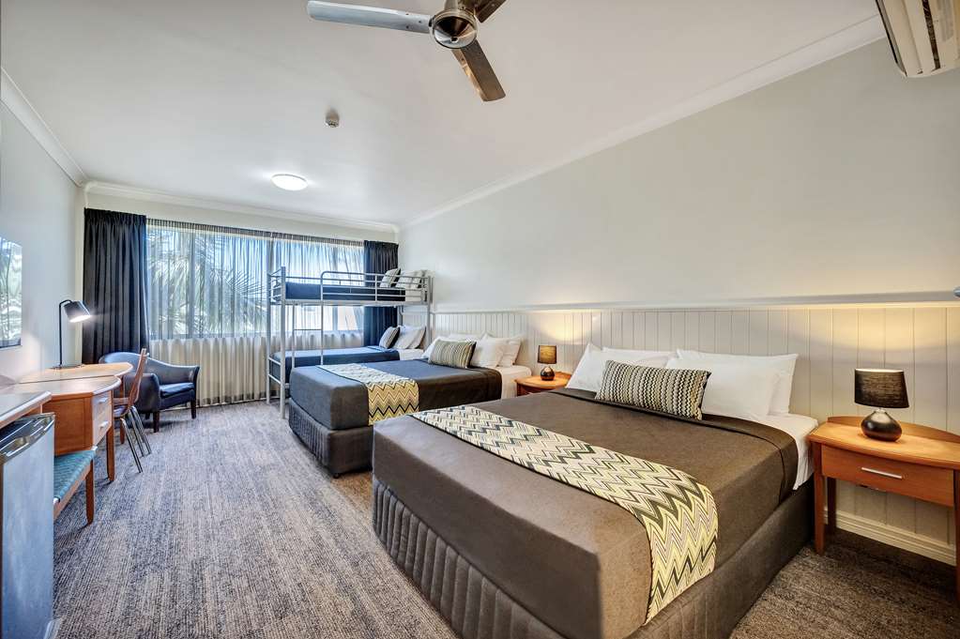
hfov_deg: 104.3
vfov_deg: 81.1
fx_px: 373
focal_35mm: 14
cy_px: 320
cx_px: 480
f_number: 8
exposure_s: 1/15
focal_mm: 14
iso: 900
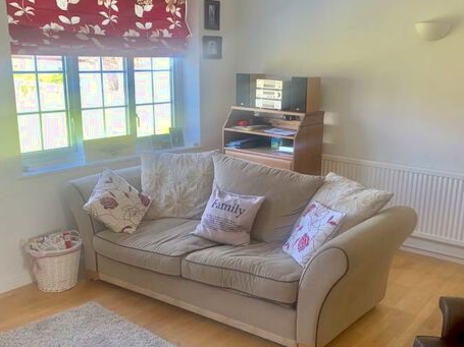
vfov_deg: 35.8
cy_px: 215
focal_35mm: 40
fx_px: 536
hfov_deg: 46.5
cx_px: 280
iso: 100
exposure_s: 1/116
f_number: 1.8
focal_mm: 4.25
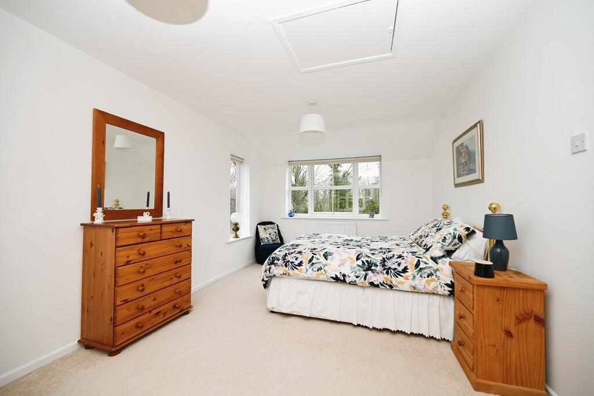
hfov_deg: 104.2
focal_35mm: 14
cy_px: 198
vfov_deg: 81.2
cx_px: 297
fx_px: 231
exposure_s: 1/80
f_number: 4.5
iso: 100
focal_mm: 14
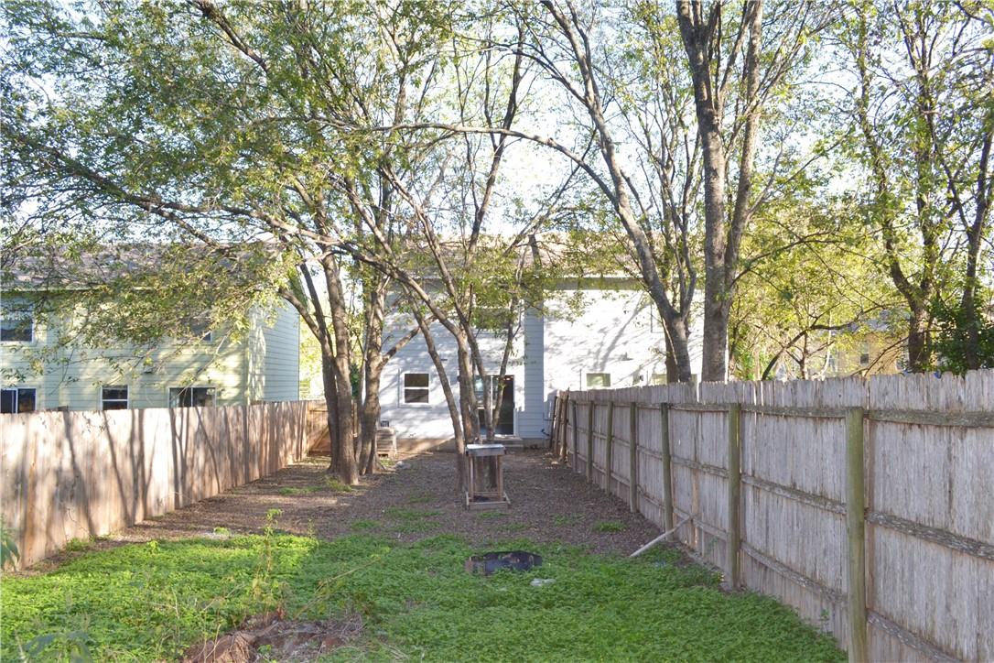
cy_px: 332
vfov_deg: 47.9
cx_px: 497
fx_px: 745
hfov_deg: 67.4
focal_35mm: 27
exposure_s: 1/200
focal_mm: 18
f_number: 8
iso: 800
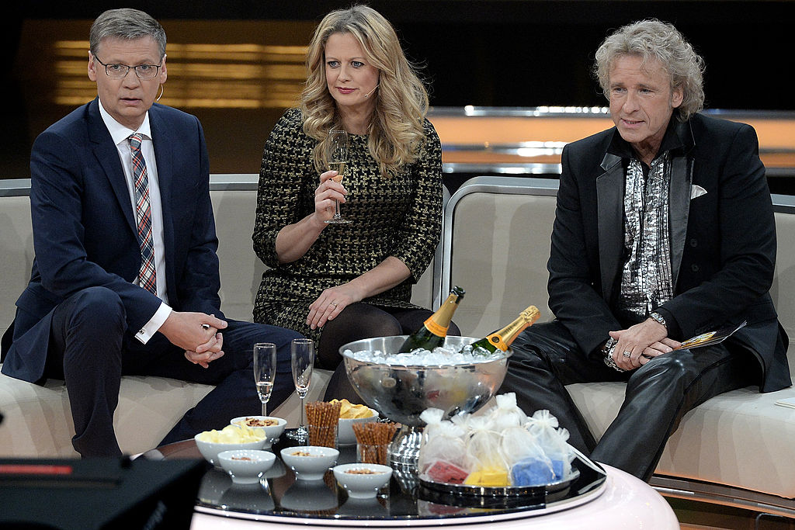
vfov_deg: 6.9
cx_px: 398
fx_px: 4417
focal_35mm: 200
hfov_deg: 10.3
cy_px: 265
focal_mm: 200
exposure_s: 1/500
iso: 3200
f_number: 3.5
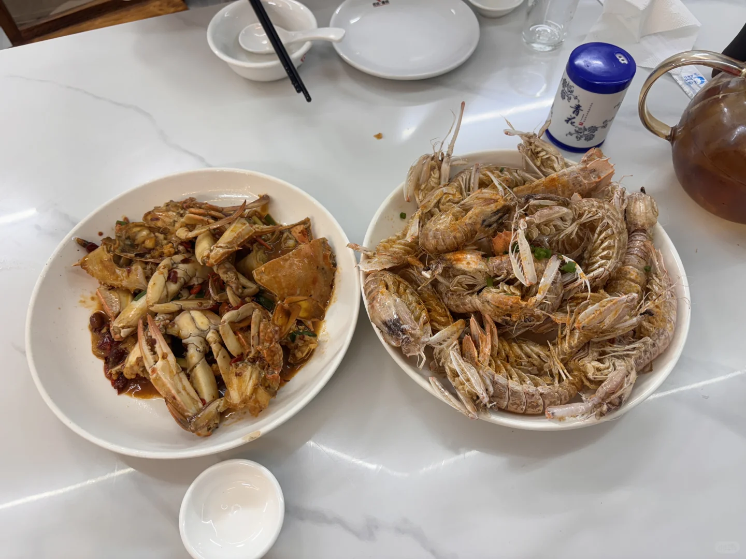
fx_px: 560
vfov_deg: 53.1
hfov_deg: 67.3
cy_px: 280
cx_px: 373
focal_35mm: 26
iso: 64
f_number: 1.6
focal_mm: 5.96
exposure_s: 1/100
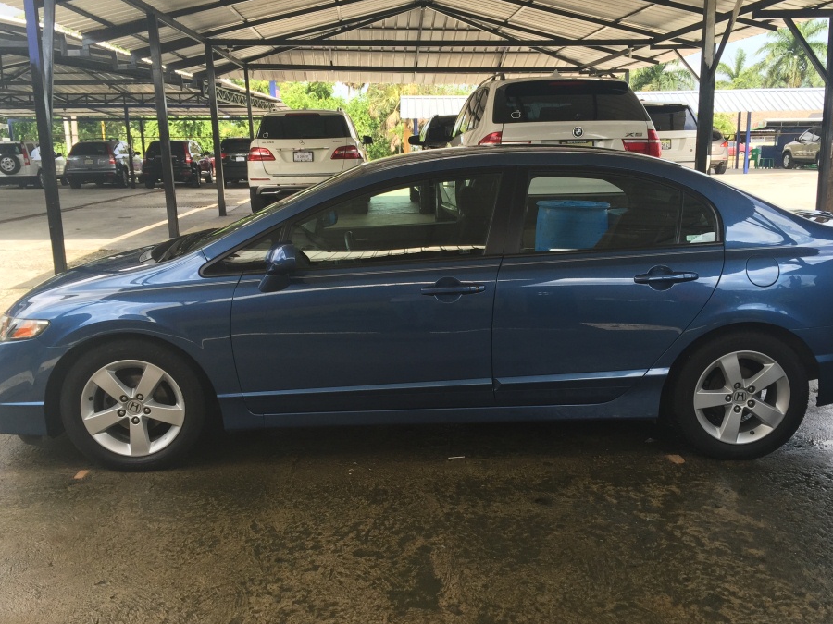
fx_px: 794
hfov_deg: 55.3
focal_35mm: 33
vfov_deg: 42.9
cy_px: 312
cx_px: 439
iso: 32
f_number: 2.2
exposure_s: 1/332
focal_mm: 4.15
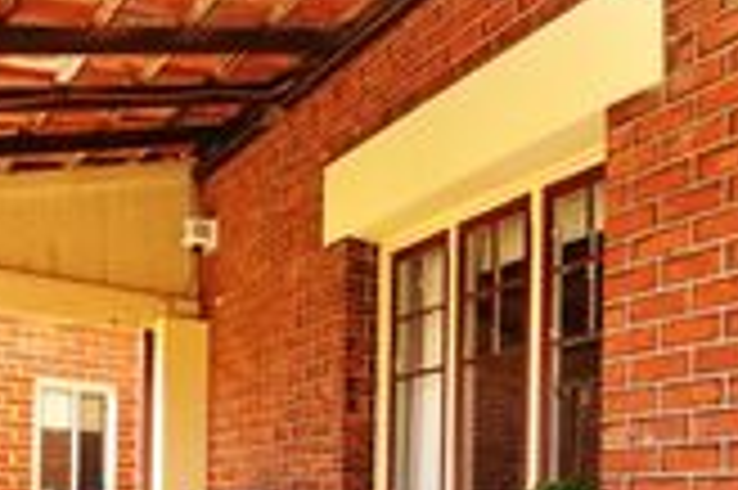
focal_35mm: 43
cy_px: 528
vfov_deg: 28.5
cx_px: 554
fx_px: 881
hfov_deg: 44.0
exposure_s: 1/200
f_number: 9
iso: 800
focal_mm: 10
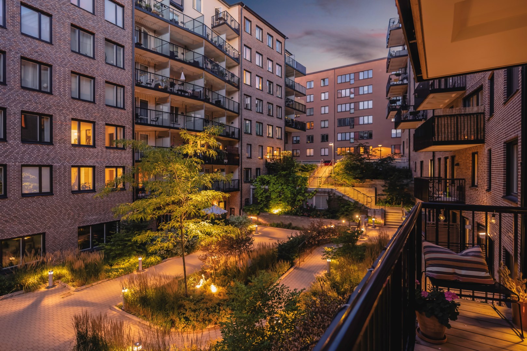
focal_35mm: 18
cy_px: 176
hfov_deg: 90.0
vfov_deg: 67.4
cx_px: 264
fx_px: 263
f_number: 2.8
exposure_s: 1/25
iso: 400
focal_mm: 18
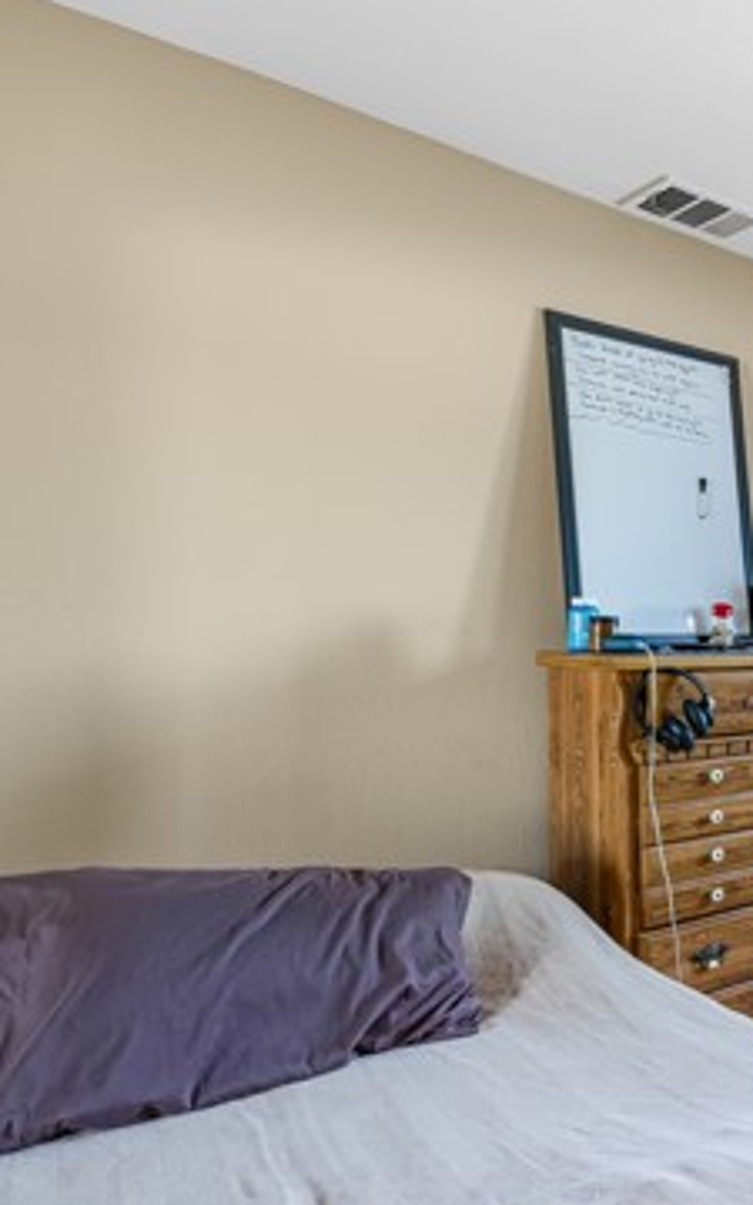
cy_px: 654
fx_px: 952
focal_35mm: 29
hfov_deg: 32.9
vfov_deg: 64.5
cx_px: 964
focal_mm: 16
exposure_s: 1/10
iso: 400
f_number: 5
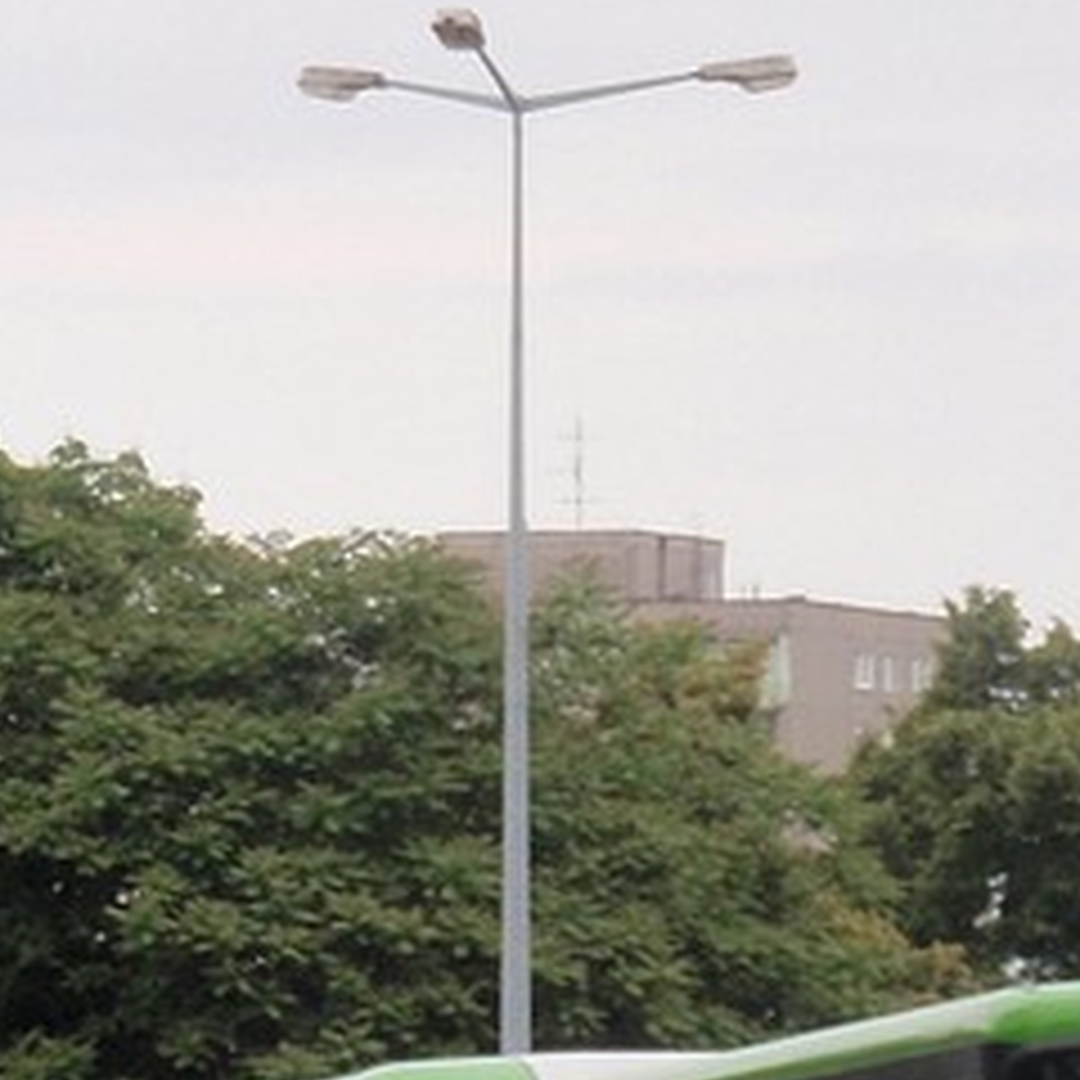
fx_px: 11684
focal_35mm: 331
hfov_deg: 5.3
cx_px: 994
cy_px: 1276
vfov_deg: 5.3
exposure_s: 1/125
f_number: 5.3
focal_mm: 17.88
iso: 64
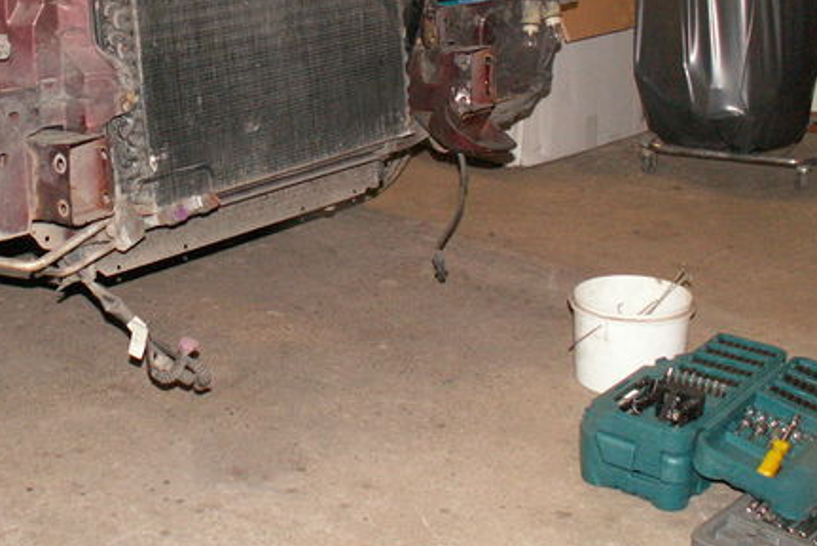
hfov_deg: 36.1
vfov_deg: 24.8
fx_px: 1226
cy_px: 144
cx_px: 218
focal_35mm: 54
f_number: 2.8
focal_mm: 5.86
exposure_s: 1/40
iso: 160
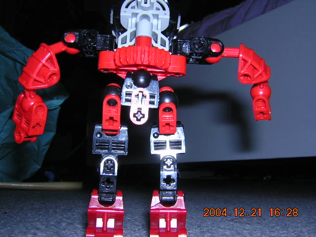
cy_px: 118
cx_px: 158
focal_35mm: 36
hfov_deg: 51.4
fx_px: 329
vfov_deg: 39.7
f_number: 5.2
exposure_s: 1/60.1
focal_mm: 4.7
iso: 100
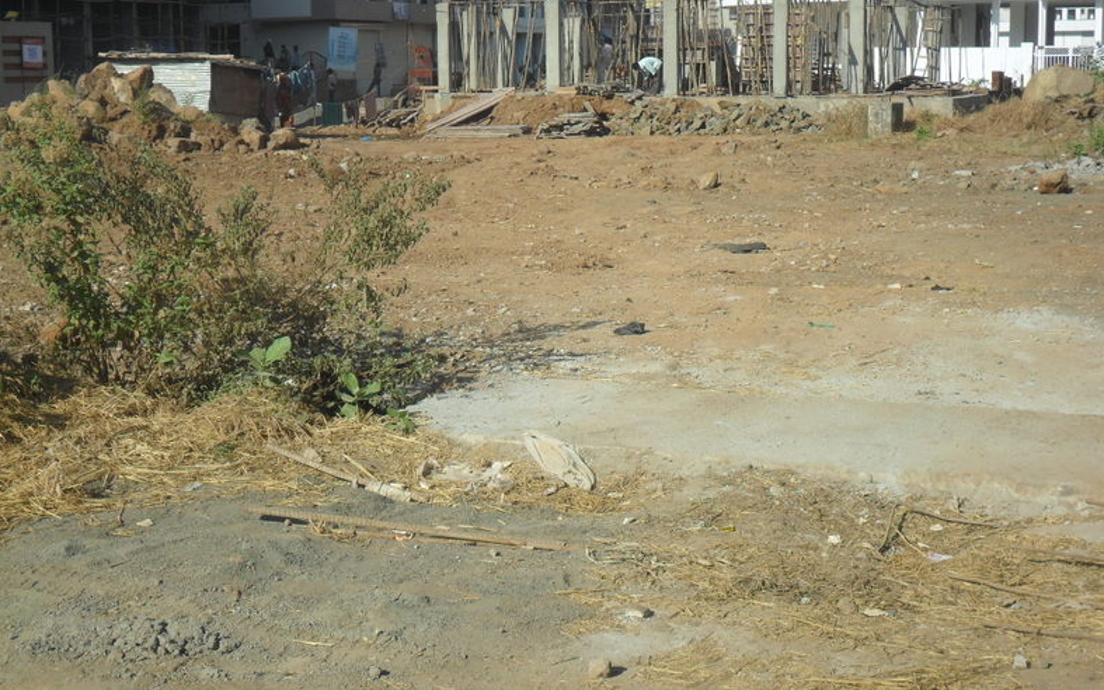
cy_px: 363
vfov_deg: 23.1
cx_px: 548
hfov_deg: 36.3
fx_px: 1685
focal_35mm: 56
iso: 100
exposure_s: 1/750
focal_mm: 9.3
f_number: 5
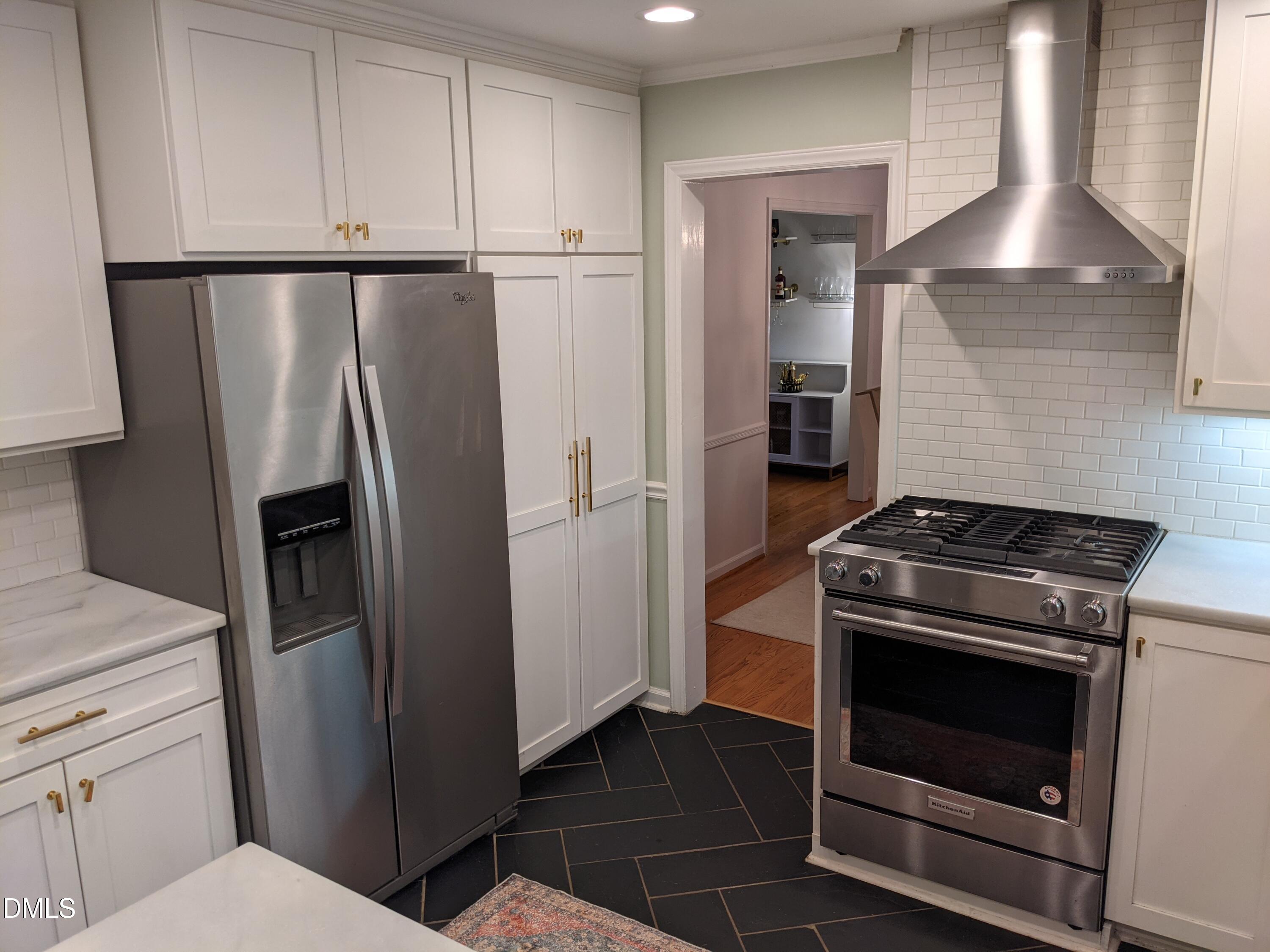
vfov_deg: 51.4
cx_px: 635
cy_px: 476
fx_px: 991
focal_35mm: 27
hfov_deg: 65.3
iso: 65
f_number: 1.73
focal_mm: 4.38
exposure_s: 1/60
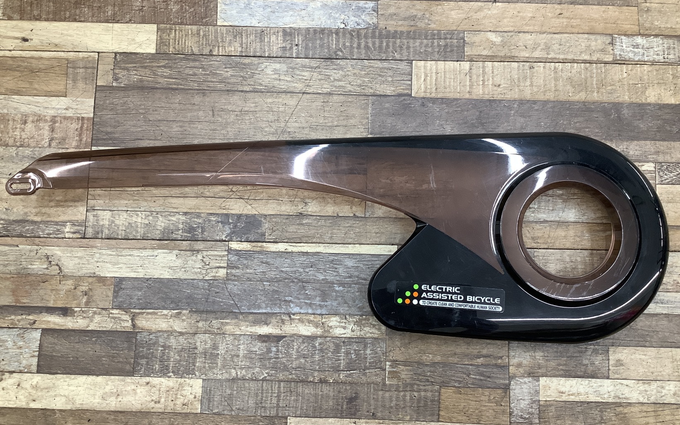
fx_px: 612
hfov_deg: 58.1
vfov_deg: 38.3
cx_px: 341
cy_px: 221
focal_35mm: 33
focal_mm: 3.3
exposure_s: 1/60
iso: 125
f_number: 2.4
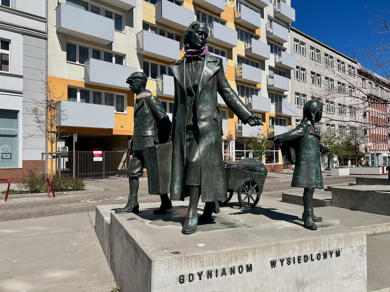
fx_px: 293
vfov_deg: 53.1
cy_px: 146
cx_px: 195
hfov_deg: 67.3
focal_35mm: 26
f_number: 1.5
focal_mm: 5.7
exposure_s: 1/5319
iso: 50
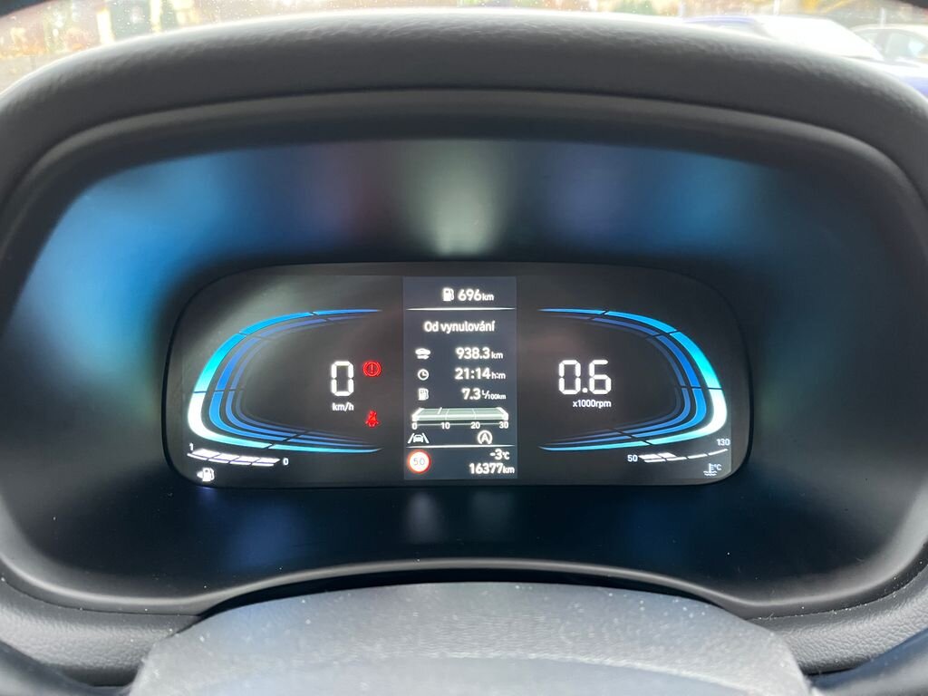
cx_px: 464
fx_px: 697
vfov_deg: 53.1
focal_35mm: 26
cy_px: 348
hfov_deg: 67.3
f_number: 1.6
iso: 500
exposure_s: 1/39
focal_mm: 5.1
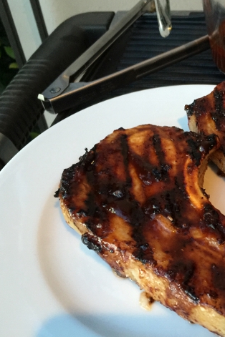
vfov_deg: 47.4
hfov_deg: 30.7
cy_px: 168
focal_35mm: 41
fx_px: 384
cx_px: 216
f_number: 2.2
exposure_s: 1/8
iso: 125
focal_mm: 4.15
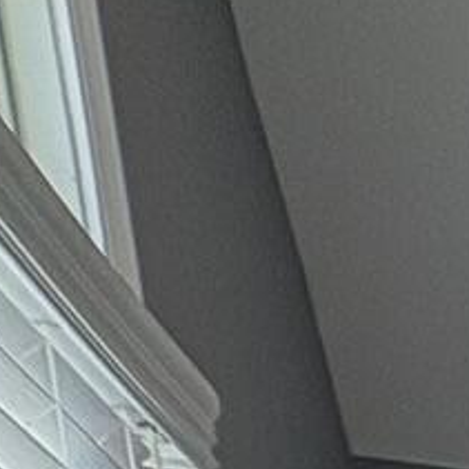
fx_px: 1839
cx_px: 1923
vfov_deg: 10.8
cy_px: 1323
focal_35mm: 120
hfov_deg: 7.9
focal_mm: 2.22
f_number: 2.2
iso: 64
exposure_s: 1/120
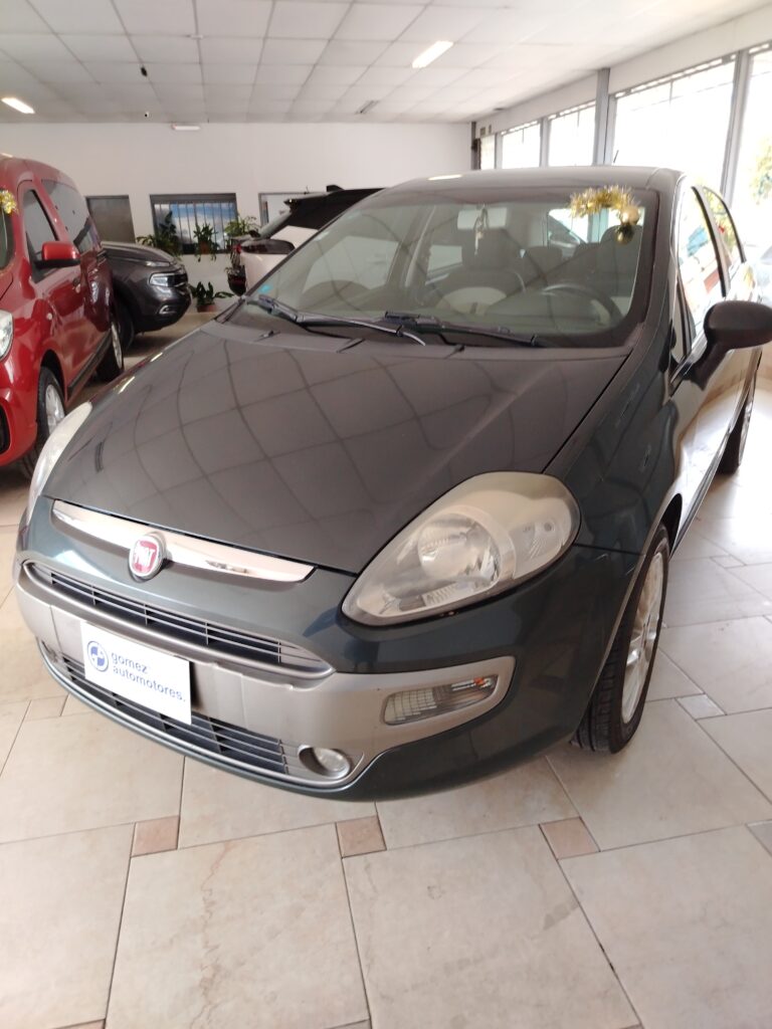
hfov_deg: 56.8
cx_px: 386
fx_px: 714
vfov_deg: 71.6
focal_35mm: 24
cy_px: 514
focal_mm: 5.25
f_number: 1.75
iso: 416
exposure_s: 1/100
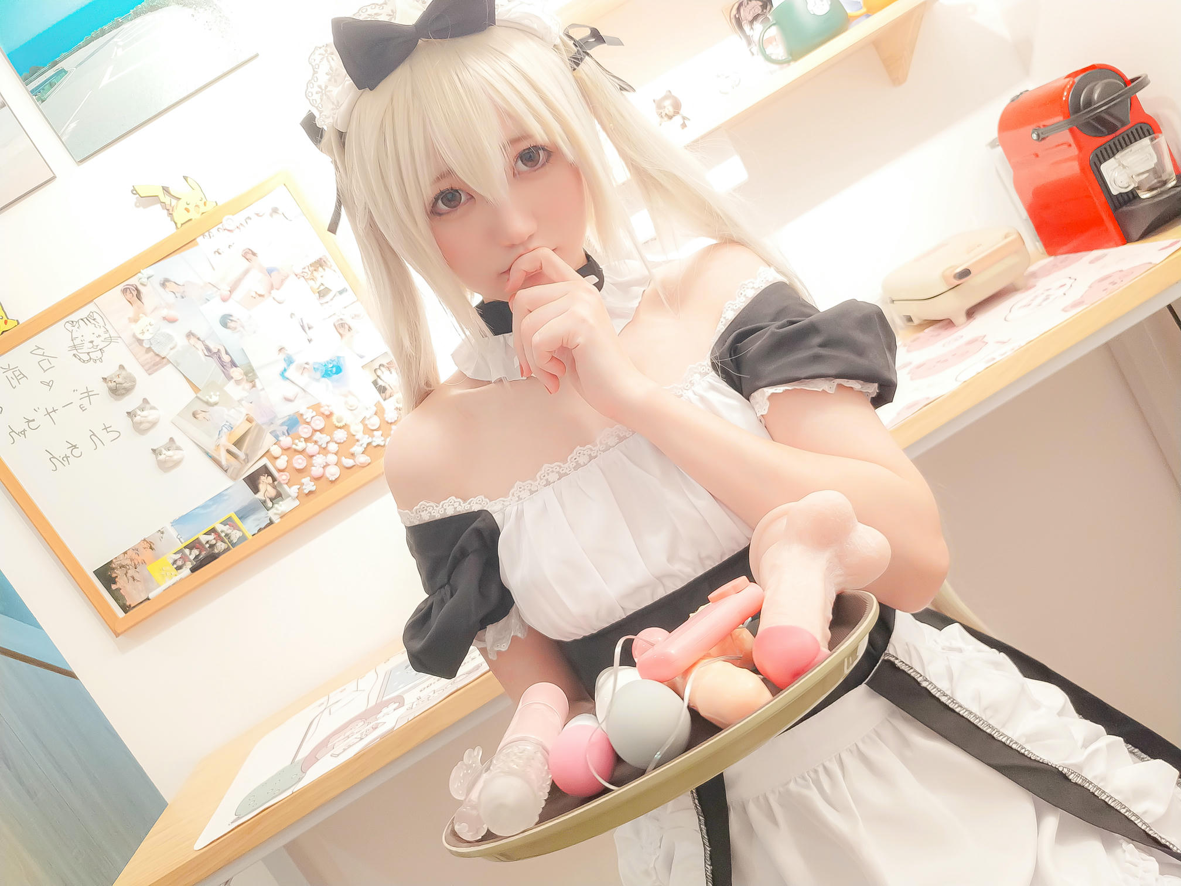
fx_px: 853
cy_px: 443
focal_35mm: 25
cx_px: 590
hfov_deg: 69.4
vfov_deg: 54.9
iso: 100
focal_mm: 4.36
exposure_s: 1/33
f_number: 1.8
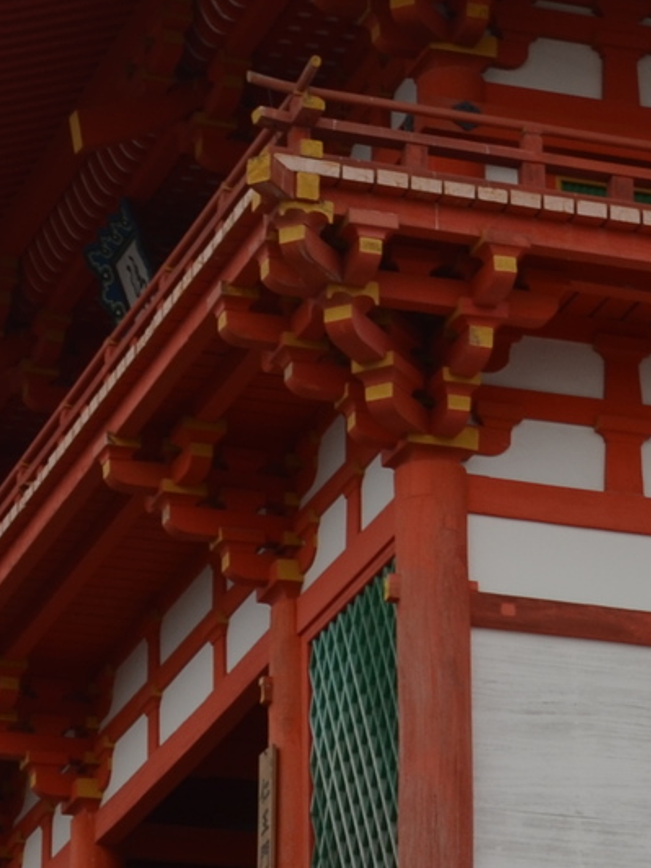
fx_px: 4413
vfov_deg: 11.2
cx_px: 770
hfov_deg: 8.4
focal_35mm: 176
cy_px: 157
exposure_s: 1/200
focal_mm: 26
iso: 100
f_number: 7.1
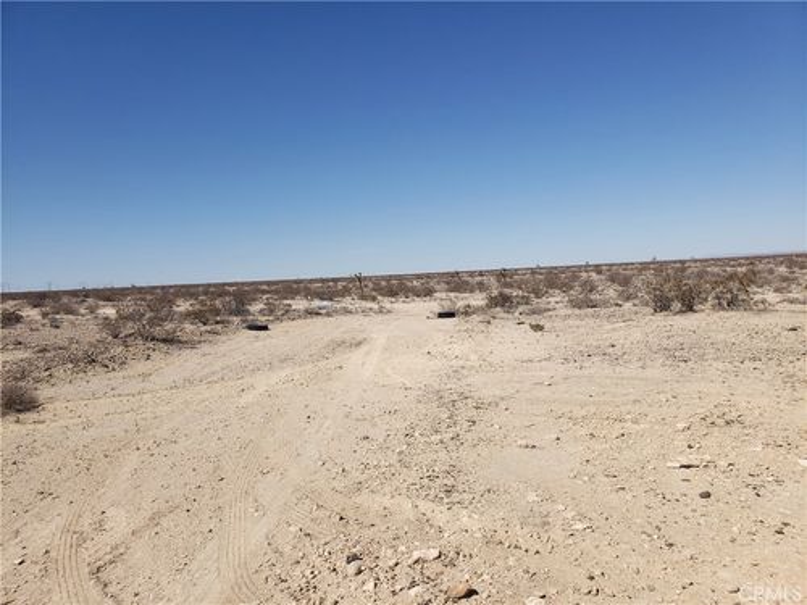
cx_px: 404
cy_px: 302
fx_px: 606
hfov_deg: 67.3
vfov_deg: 53.1
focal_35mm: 26
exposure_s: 1/2204
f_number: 2.4
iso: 50
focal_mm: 4.3
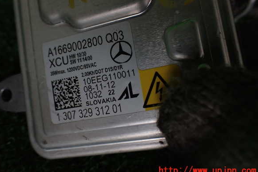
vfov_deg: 41.1
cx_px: 126
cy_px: 77
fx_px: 229
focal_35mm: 32
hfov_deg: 58.7
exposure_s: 1/125
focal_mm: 5.4
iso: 320
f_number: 2.3
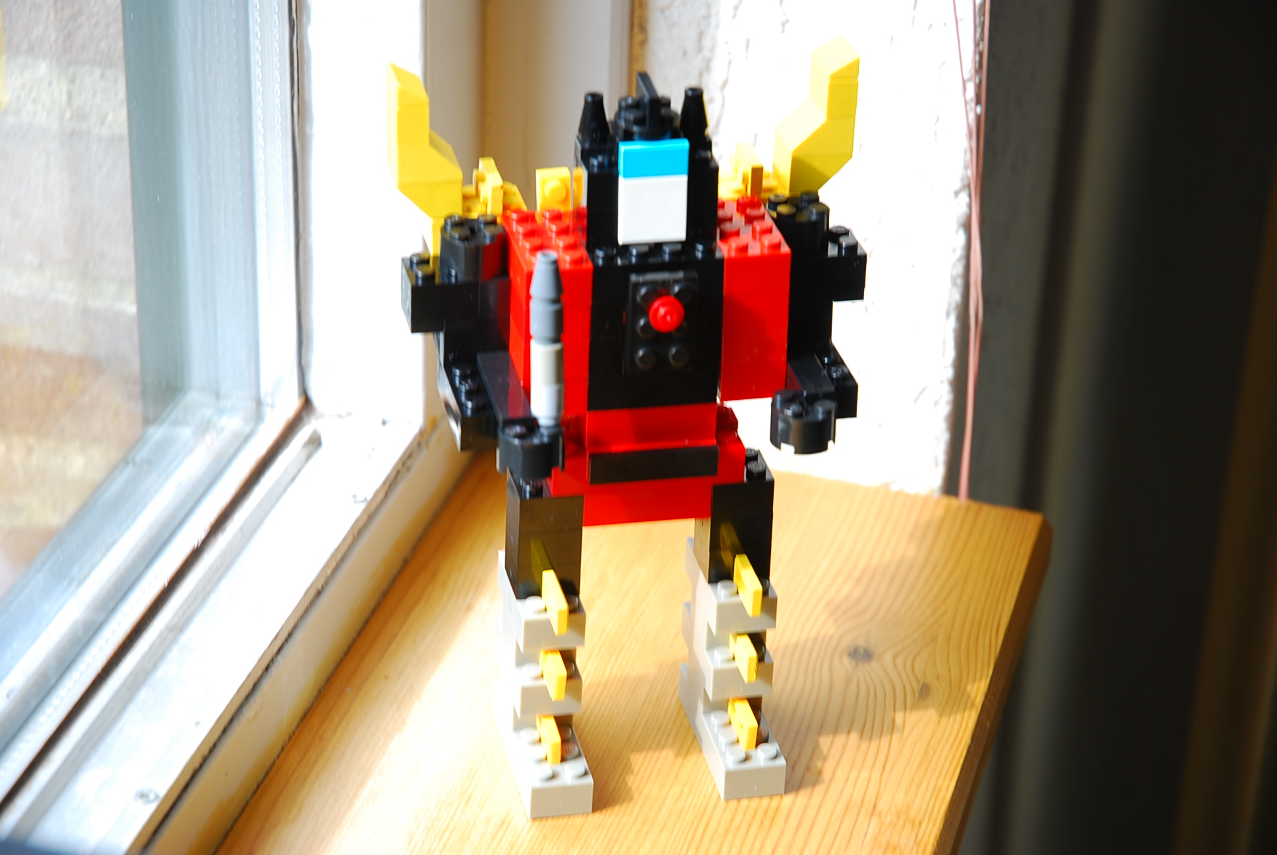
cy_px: 428
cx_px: 638
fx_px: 3729
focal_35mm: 105
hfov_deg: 19.4
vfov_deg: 13.1
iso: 100
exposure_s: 1/50
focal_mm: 70
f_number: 4.5
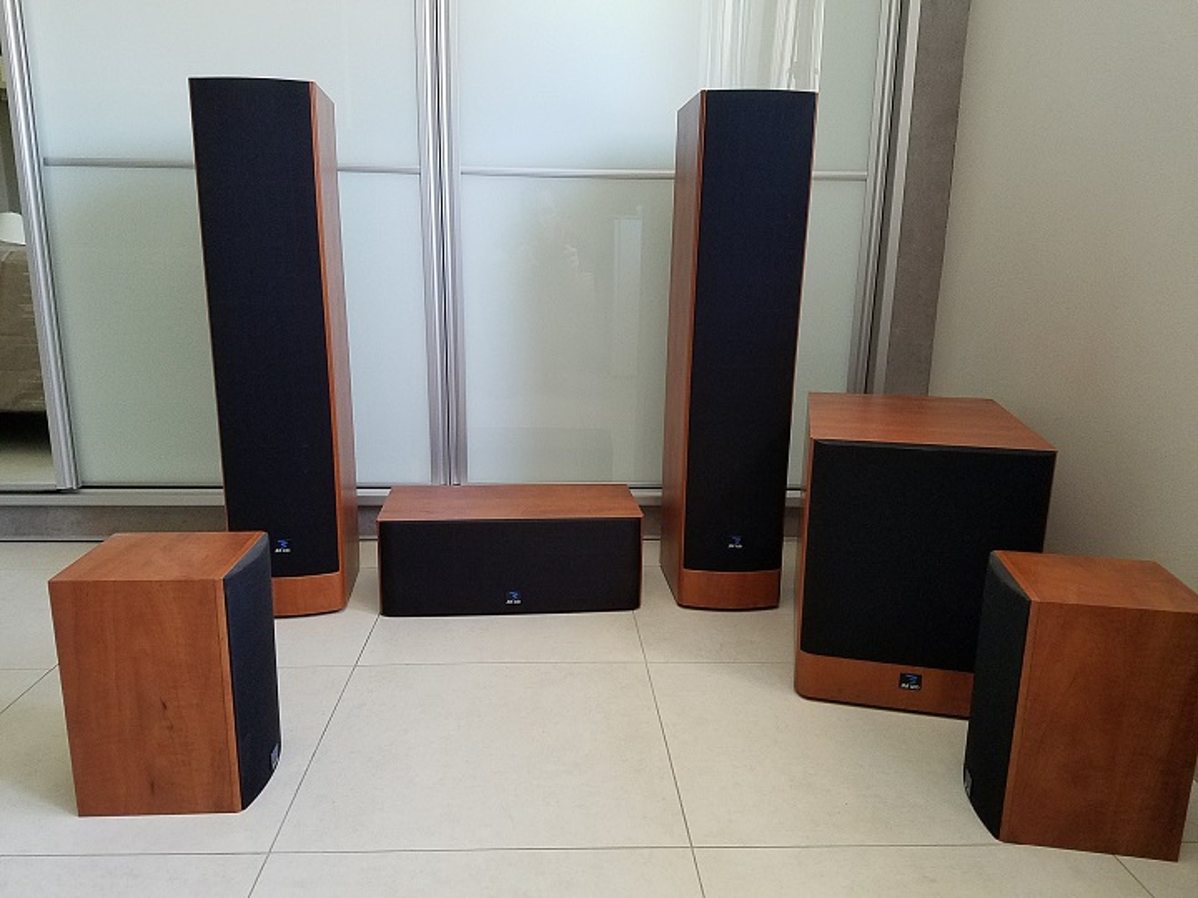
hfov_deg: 67.3
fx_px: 900
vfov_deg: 53.1
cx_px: 599
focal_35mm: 26
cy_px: 449
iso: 160
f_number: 1.7
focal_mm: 4.2
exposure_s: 1/40
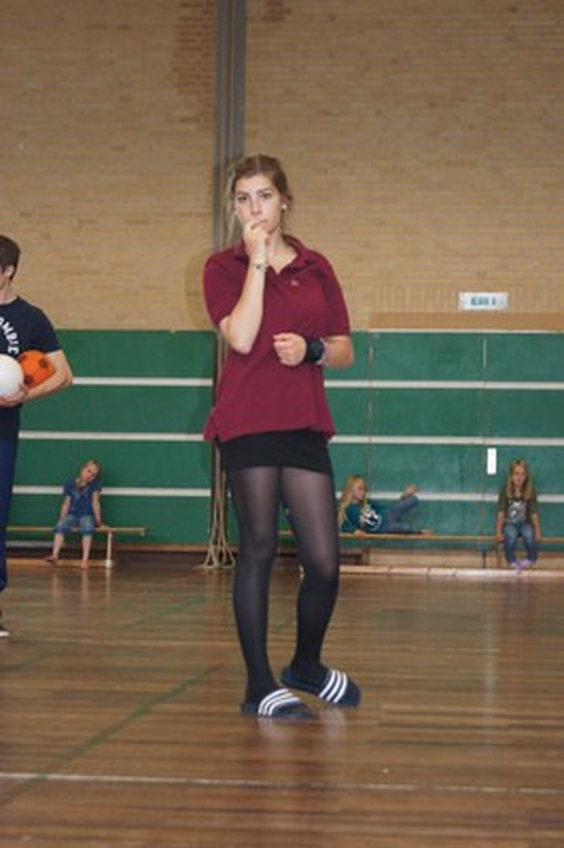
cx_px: 282
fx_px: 1942
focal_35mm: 82
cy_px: 424
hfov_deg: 16.5
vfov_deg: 24.6
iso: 1250
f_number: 5.6
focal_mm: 55
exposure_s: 1/100
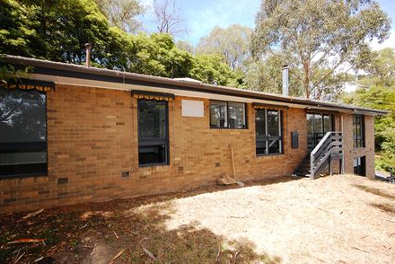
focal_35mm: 16
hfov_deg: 96.6
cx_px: 187
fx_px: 176
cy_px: 135
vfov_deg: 73.8
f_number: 9
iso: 800
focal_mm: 10
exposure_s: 1/320
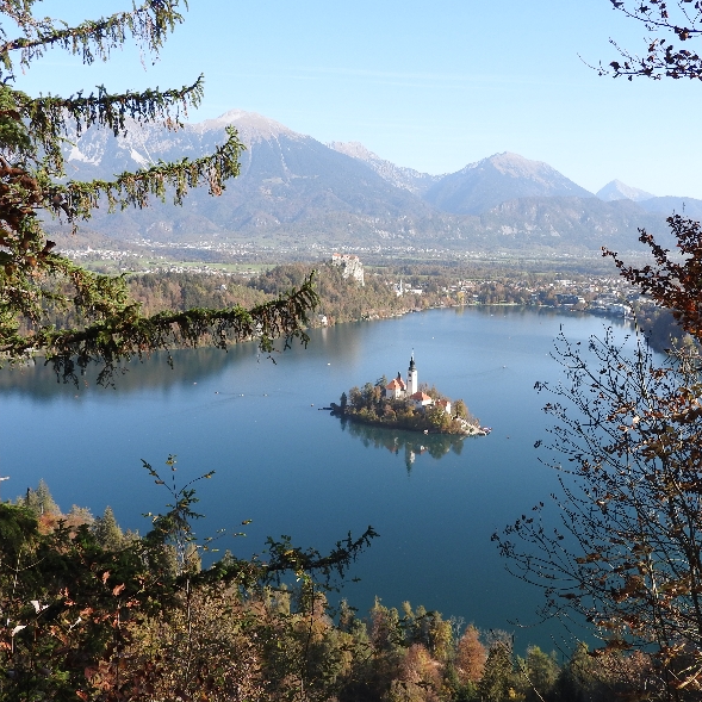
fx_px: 826
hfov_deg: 46.0
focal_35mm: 36
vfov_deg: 46.0
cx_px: 383
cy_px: 354
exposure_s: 1/500
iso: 100
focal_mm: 5.4
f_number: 3.5
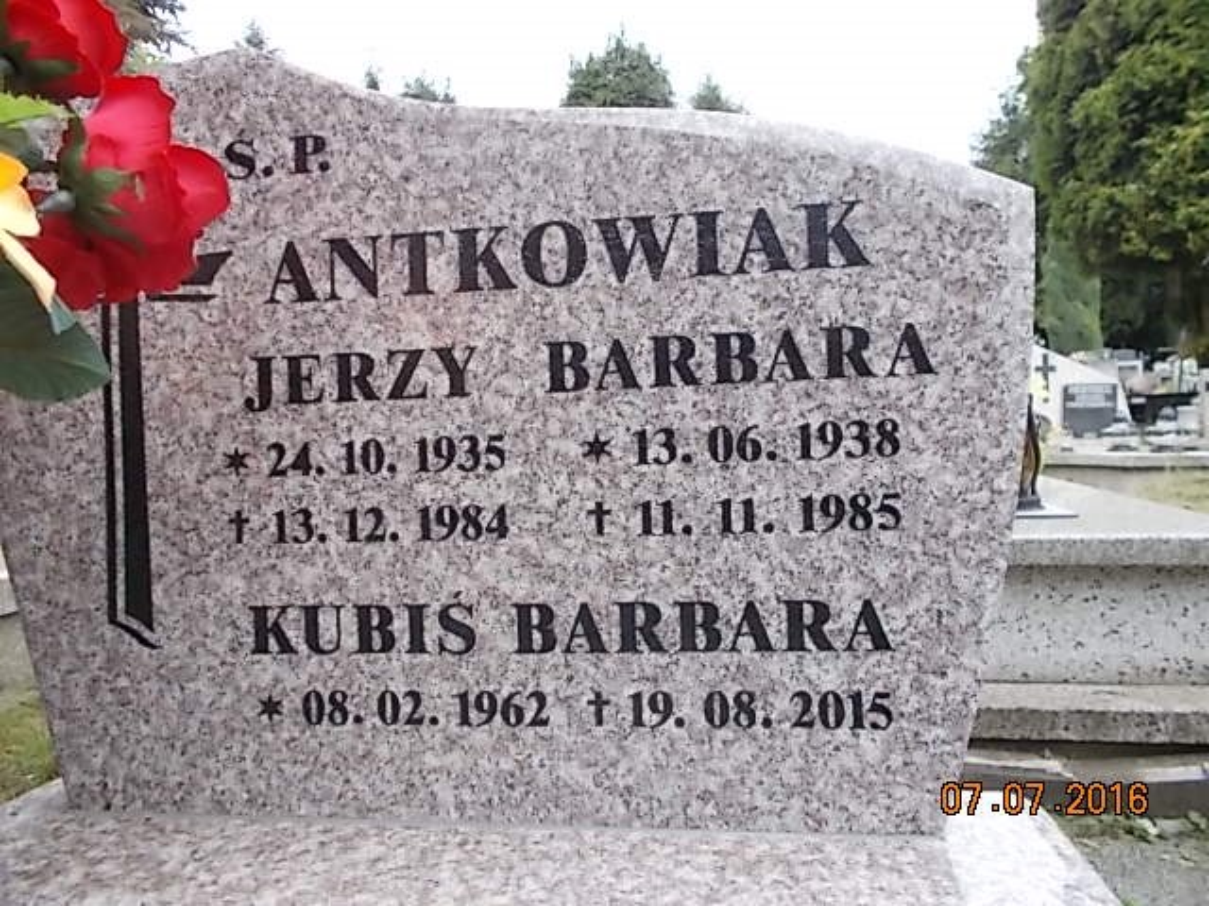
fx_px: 908
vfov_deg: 53.1
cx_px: 604
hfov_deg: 67.3
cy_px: 453
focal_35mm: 26
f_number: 3.2
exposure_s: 1/160
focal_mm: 4.6
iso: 80
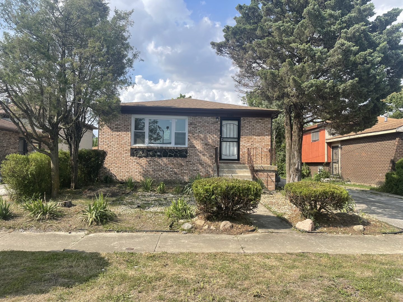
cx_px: 202
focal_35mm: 26
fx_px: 303
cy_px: 151
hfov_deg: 67.3
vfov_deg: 53.1
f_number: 1.6
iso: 32
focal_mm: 5.1
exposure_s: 1/2660
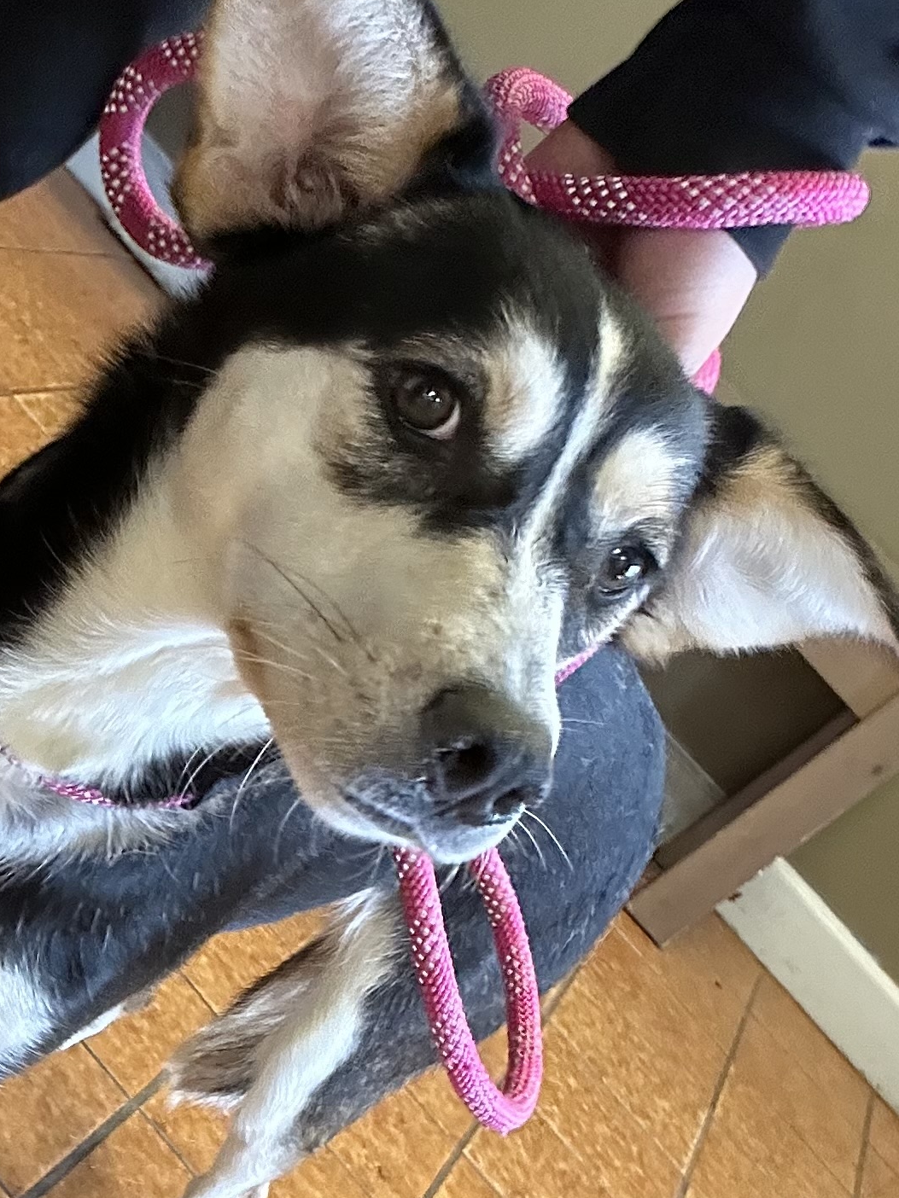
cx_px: 71
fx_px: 2285
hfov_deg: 21.7
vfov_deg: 29.0
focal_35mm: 66
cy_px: 887
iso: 125
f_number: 1.9
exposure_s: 1/60
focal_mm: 2.69
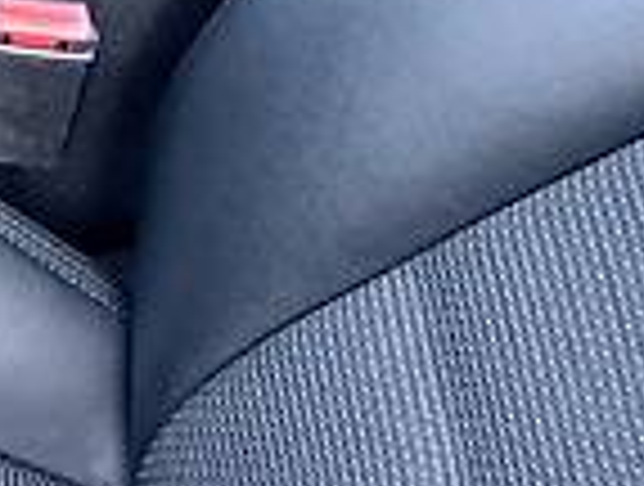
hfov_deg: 13.6
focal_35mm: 145
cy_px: 490
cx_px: 194
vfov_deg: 10.2
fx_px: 2704
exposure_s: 1/80
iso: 100
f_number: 1.8
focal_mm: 4.2
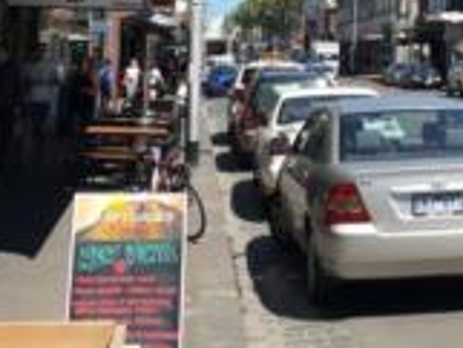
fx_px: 1205
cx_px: 428
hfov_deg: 21.2
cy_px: -79
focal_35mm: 90
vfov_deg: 15.8
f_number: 2.2
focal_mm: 4.15
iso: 25
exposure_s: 1/1083
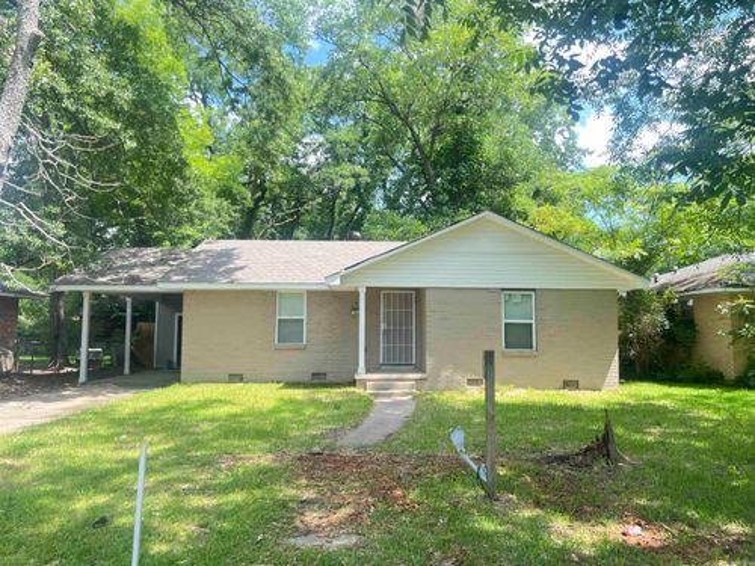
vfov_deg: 53.1
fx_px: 567
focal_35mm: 26
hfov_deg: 67.3
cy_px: 283
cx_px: 378
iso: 50
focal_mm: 5.7
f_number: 1.5
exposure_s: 1/439
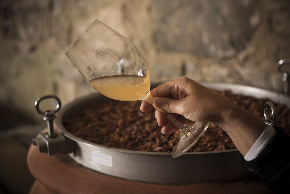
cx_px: 145
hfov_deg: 28.8
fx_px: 564
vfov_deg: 19.5
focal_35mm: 70
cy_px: 97
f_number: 4
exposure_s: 1/250
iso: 200
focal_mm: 70
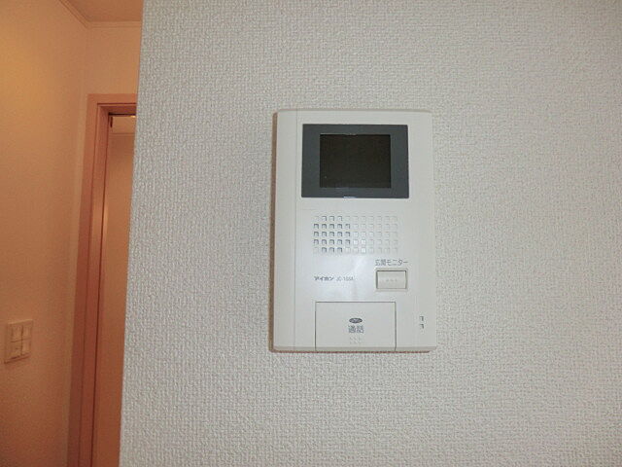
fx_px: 431
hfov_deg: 71.6
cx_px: 311
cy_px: 234
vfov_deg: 56.8
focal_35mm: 24
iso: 160
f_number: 3.2
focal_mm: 4.3
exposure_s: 1/60
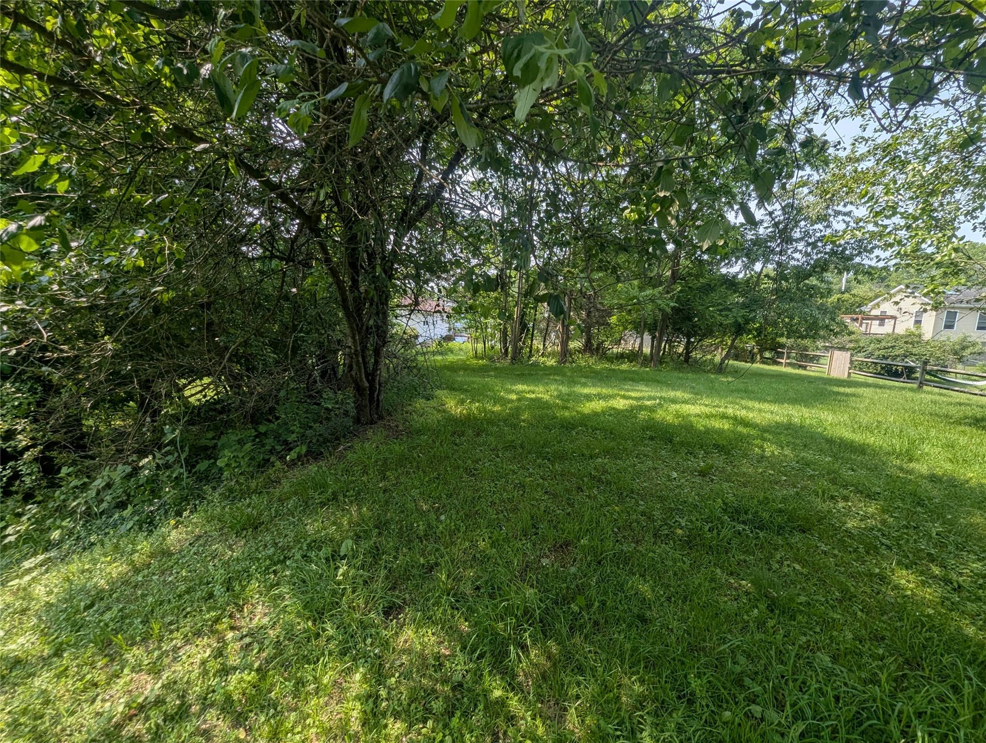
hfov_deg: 106.1
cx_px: 493
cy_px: 372
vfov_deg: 90.1
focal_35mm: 13
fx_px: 371
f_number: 2.2
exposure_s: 1/553
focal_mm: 1.95
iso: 42
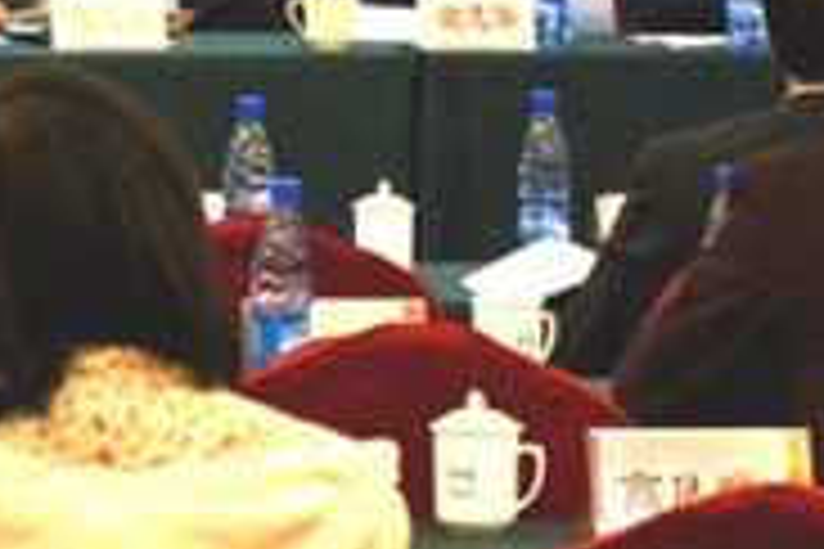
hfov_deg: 6.9
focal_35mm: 295
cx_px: -95
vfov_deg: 4.6
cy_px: -378
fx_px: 6756
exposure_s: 1/250
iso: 1600
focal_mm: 45
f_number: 4.8
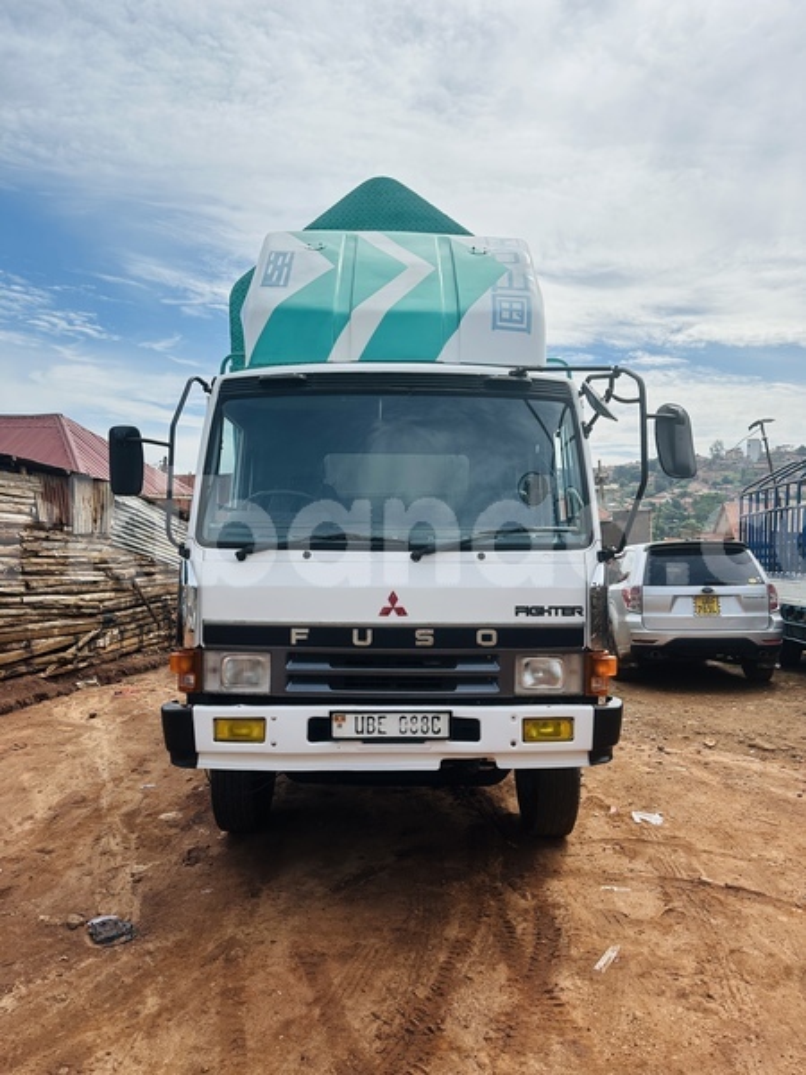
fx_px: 745
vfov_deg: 71.6
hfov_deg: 56.8
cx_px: 403
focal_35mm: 24
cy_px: 538
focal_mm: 6.86
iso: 80
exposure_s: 1/7576
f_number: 1.78
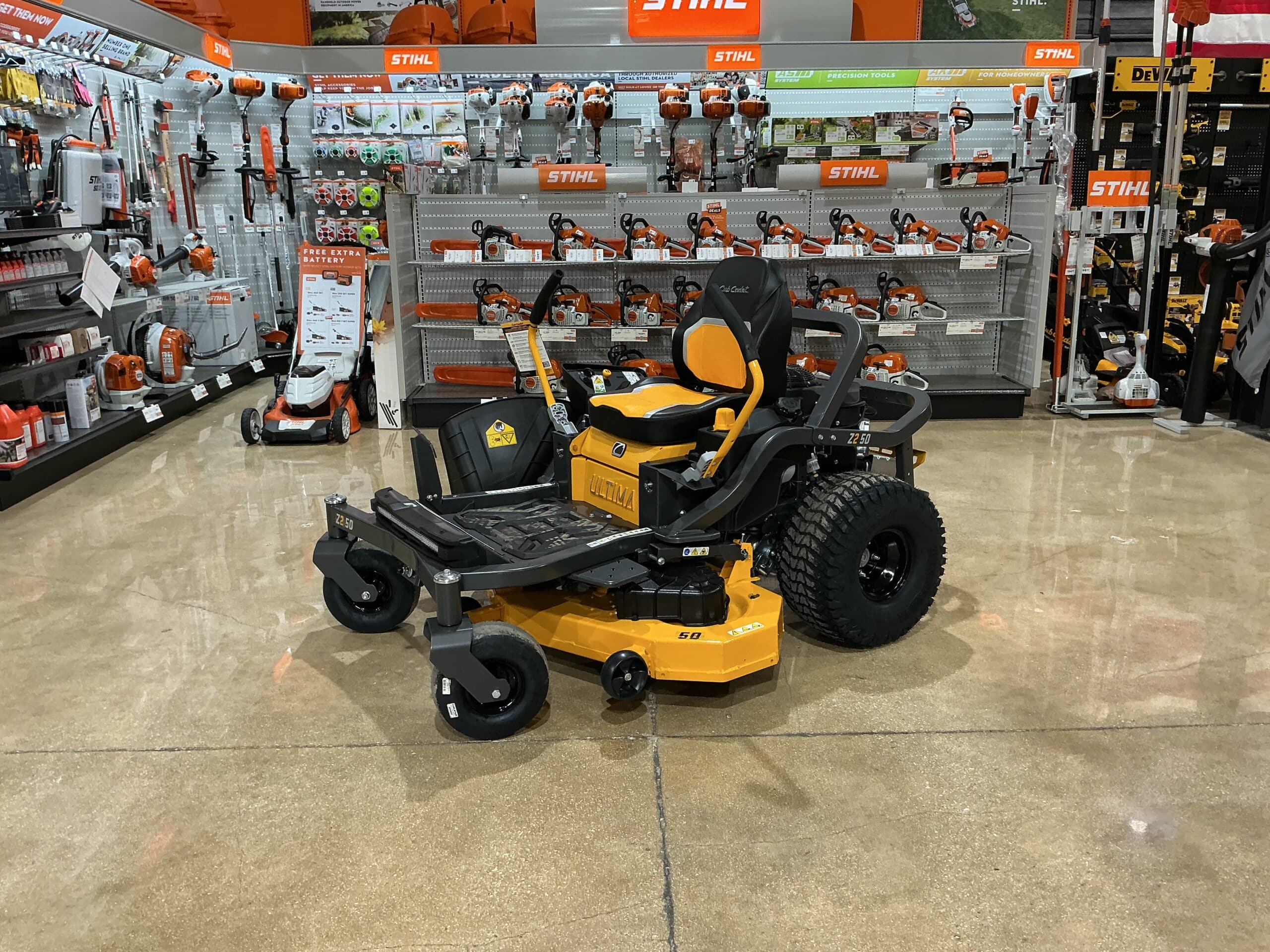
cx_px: 635
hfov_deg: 61.7
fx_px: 1064
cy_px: 476
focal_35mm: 29
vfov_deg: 48.2
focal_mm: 3
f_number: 1.8
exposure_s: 1/60
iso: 64
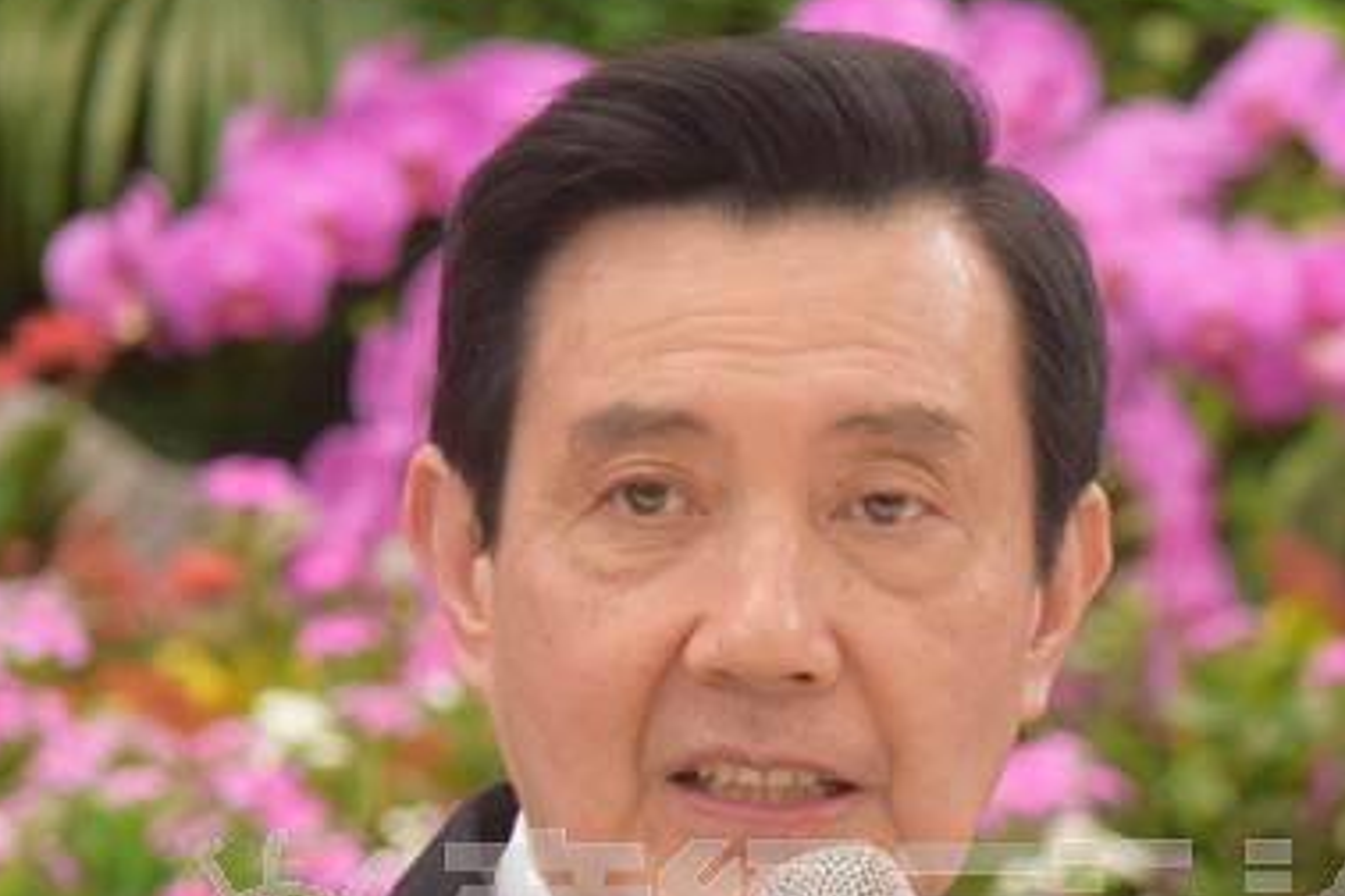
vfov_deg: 3.3
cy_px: 933
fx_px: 15466
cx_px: 950
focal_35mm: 414
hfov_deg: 5.0
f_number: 4.8
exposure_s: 1/60
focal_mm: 102
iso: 1000
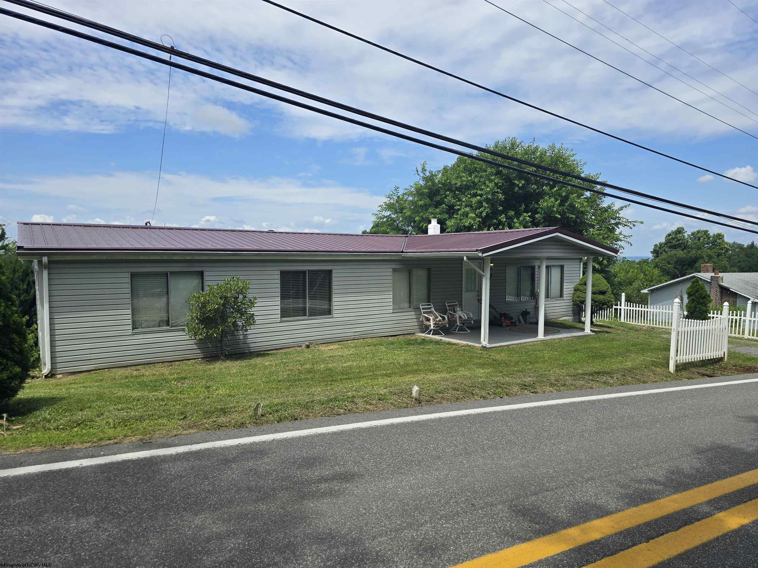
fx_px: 504
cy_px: 284
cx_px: 379
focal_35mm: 23
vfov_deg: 58.9
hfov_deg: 73.9
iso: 12
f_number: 1.7
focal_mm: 6.3
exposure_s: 1/1013
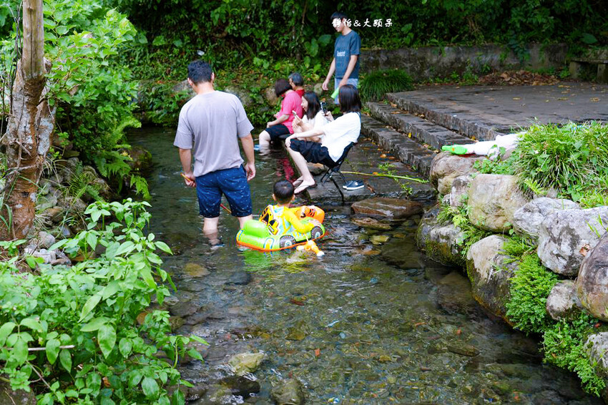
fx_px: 641
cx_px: 304
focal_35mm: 38
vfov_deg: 35.0
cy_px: 202
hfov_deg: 50.7
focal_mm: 38
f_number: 5.6
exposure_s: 1/80
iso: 320
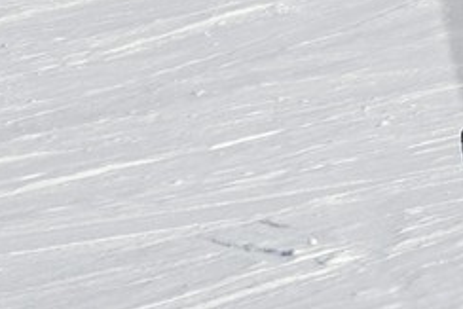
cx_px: 1207
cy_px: -121
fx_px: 2445
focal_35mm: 190
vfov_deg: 7.1
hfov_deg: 9.3
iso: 200
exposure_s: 1/800
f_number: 10
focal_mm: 29
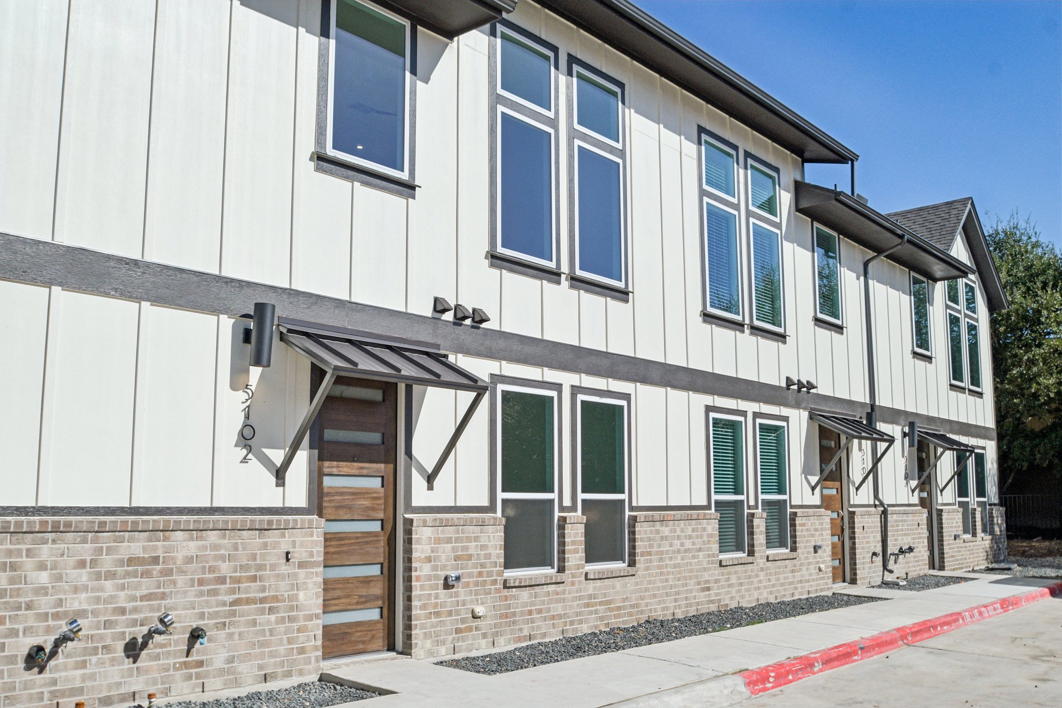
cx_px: 531
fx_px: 973
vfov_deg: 40.0
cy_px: 354
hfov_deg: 57.2
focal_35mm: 33
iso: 400
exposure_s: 1/2000
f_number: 8
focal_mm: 22
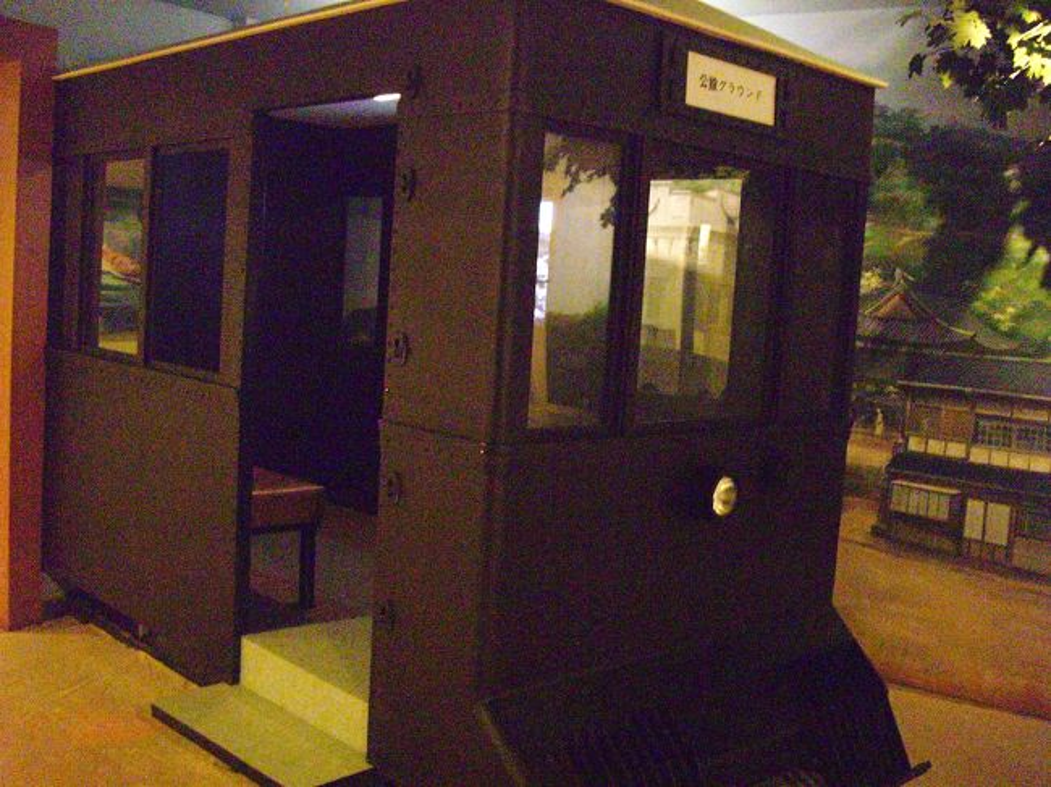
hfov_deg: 49.0
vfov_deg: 37.7
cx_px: 526
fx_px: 1153
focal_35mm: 38
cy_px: 394
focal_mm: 7.9
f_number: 2.8
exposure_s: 1/15
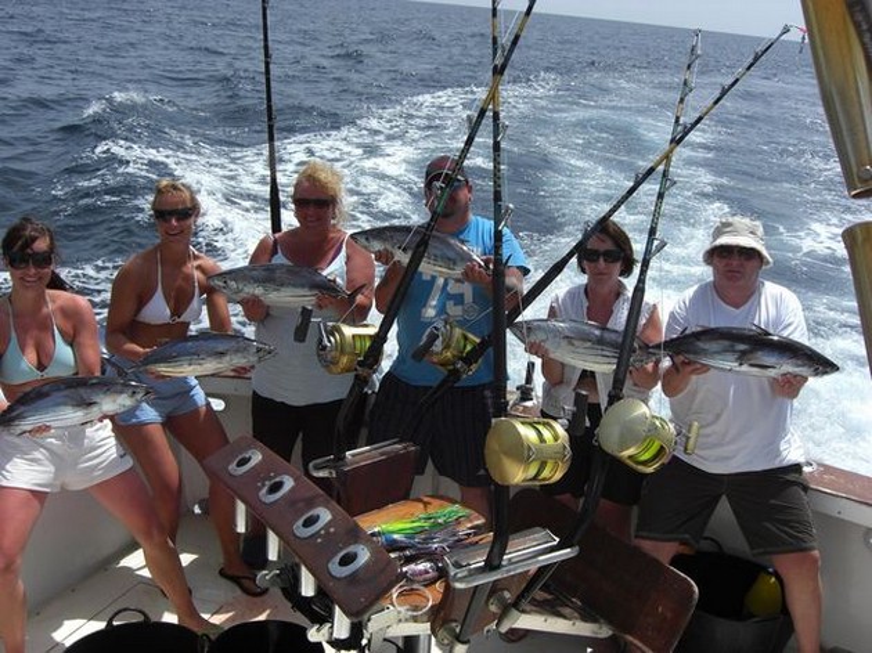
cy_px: 326
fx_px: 957
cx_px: 436
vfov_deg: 37.7
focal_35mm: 38
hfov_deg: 49.0
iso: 80
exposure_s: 1/250
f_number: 8
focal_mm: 7.9
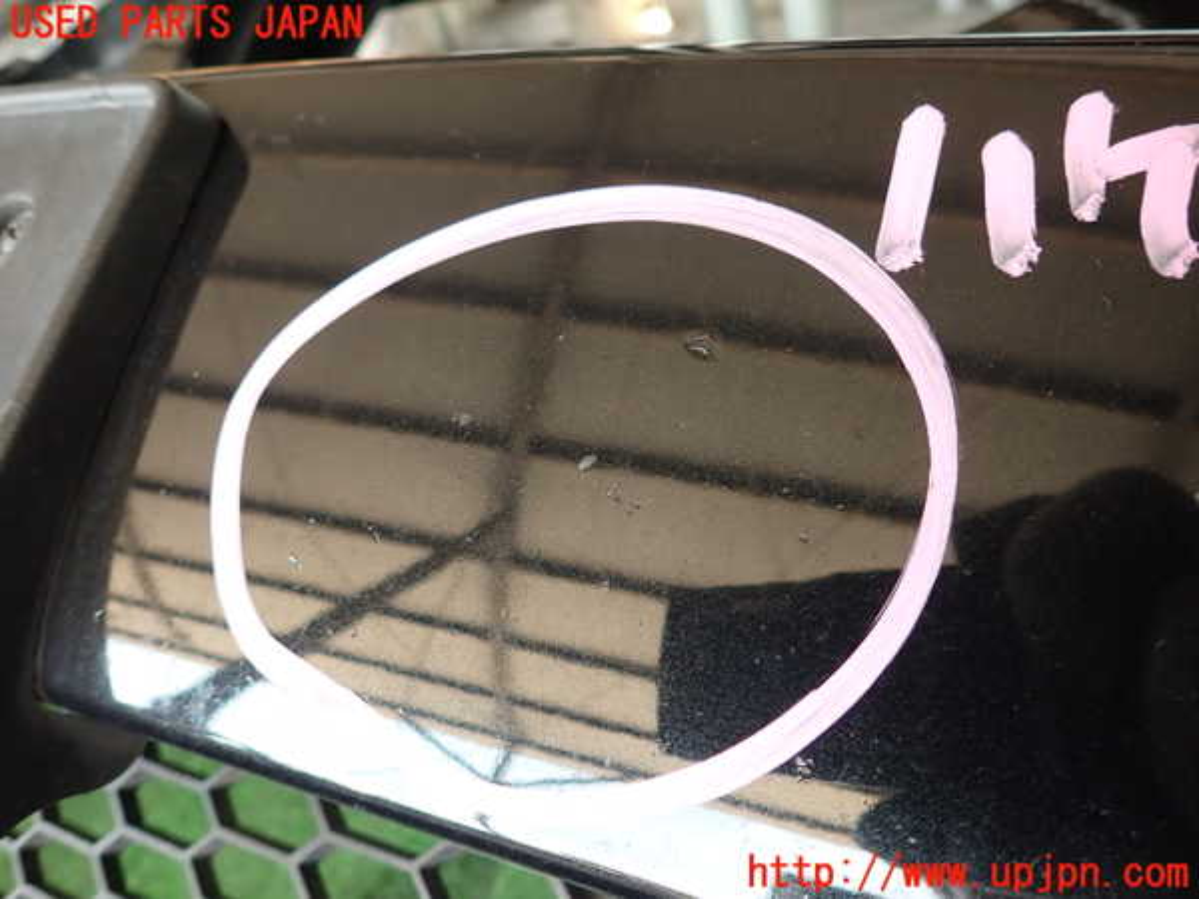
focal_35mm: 25
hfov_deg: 69.4
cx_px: 600
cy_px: 450
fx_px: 866
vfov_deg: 54.9
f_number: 2
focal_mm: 4.5
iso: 160
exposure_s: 1/60
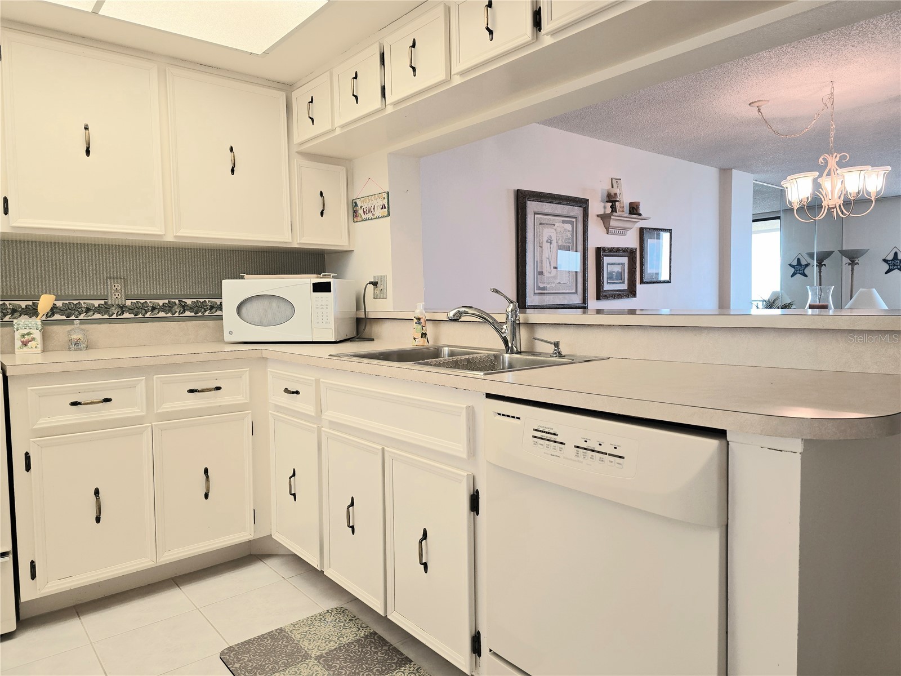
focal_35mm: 23
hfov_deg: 73.9
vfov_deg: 58.9
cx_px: 450
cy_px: 338
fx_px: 599
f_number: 1.7
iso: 40
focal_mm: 6.3
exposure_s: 1/60.2
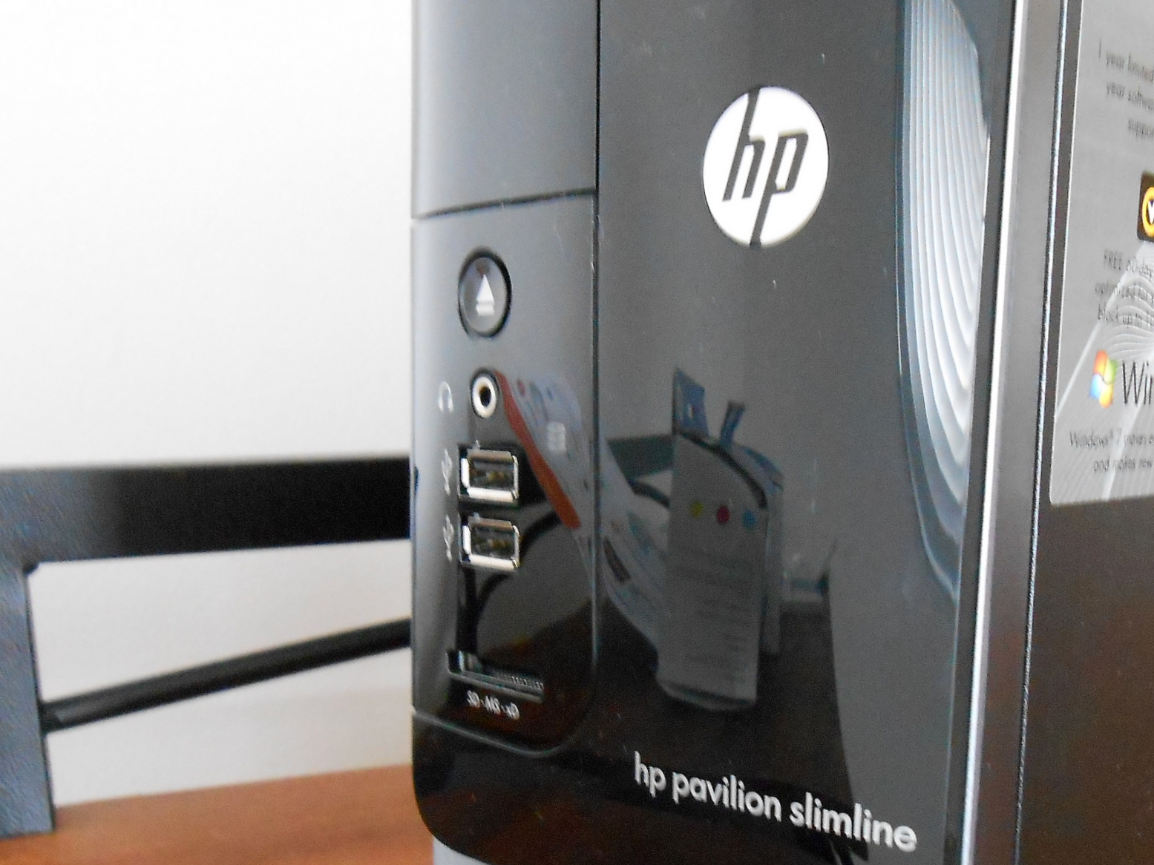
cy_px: 622
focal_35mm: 38
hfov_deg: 48.7
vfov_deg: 37.0
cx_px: 696
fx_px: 1267
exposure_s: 1/8
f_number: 3.5
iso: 800
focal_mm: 4.6
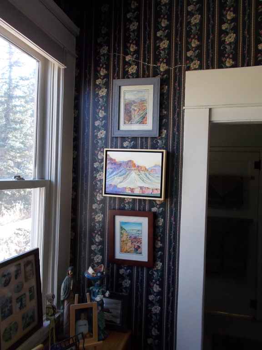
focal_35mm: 30
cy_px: 175
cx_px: 131
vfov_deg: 60.0
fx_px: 303
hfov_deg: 46.8
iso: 200
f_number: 3.4
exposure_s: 1/25
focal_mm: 5.3
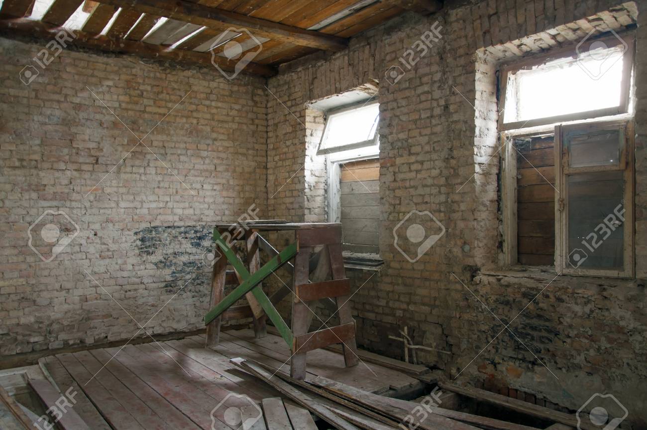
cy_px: 215
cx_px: 324
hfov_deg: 67.5
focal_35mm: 27
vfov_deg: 47.8
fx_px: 485
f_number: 3.5
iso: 200
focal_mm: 18
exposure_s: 1/10
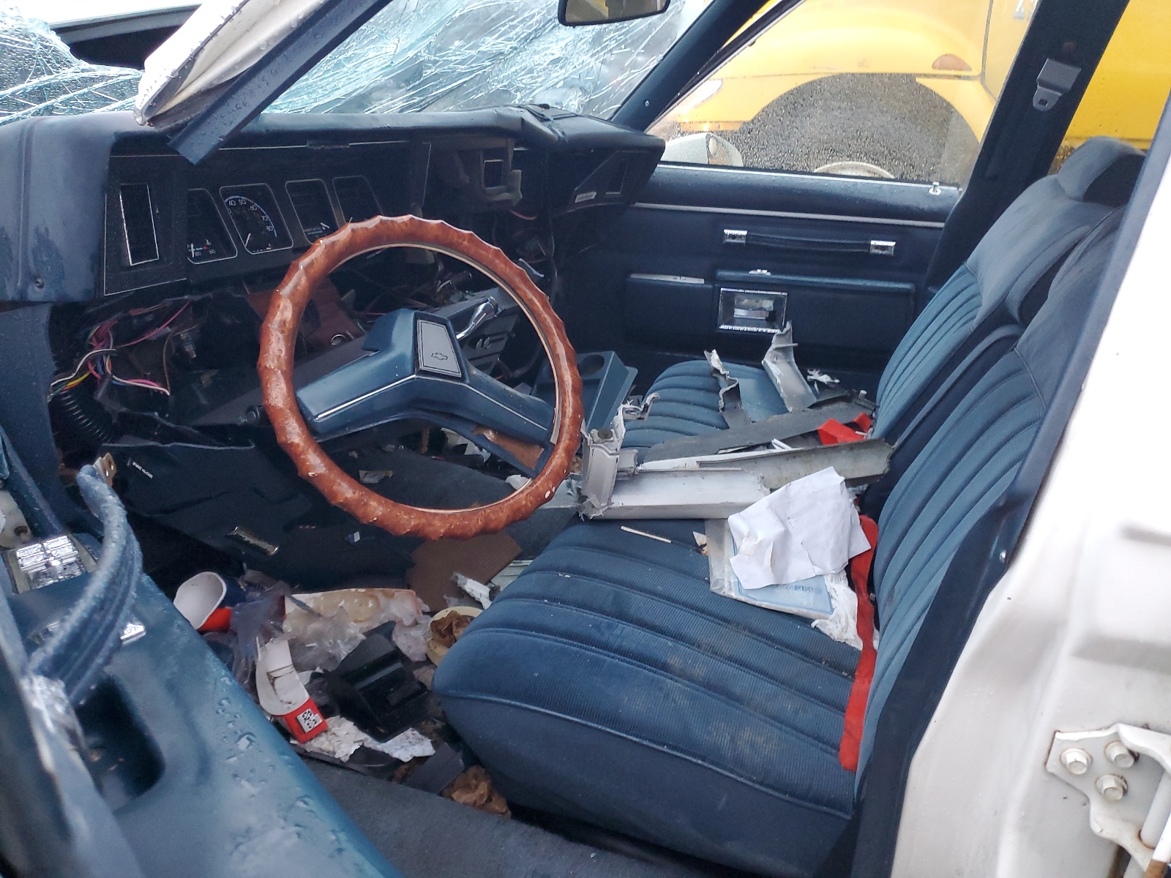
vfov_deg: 53.1
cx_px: 586
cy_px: 439
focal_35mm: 26
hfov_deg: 67.3
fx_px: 880
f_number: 1.5
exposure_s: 1/60.2
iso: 284
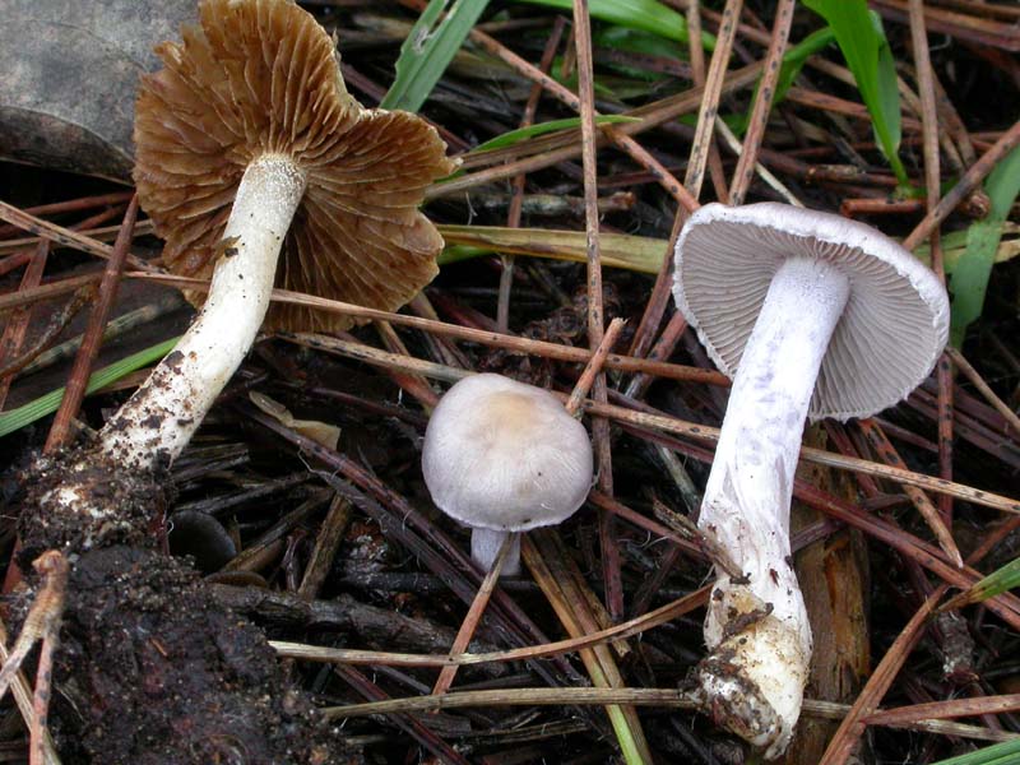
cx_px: 510
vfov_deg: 10.6
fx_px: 4125
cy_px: 382
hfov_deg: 14.1
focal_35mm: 140
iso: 200
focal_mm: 29.1
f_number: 9.7
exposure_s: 1/8
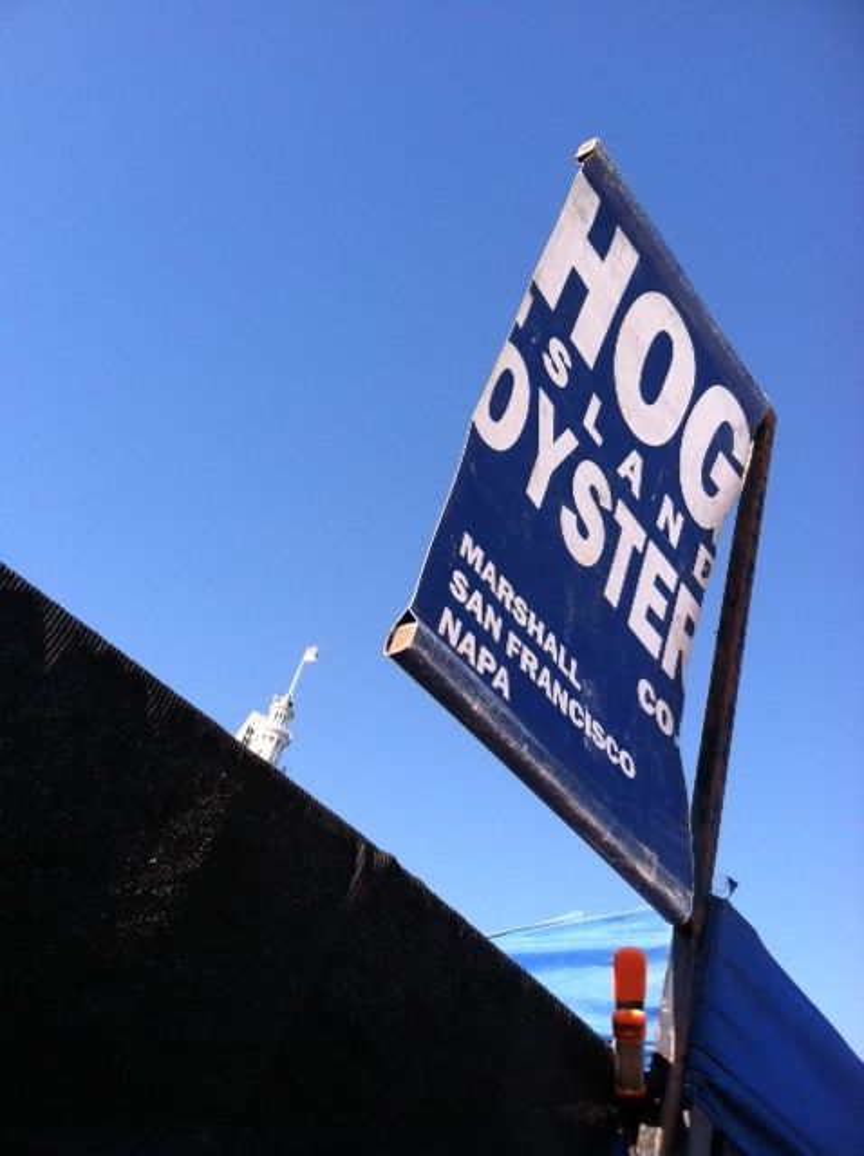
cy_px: 578
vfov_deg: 52.7
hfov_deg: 40.6
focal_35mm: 35
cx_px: 432
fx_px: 1168
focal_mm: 3.85
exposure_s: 1/638
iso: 80
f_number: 2.8
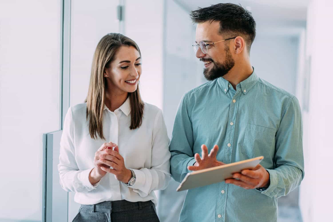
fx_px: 509
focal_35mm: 55
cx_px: 166
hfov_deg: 36.2
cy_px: 111
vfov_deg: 24.6
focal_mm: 55
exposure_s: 1/200
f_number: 1.8
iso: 1000
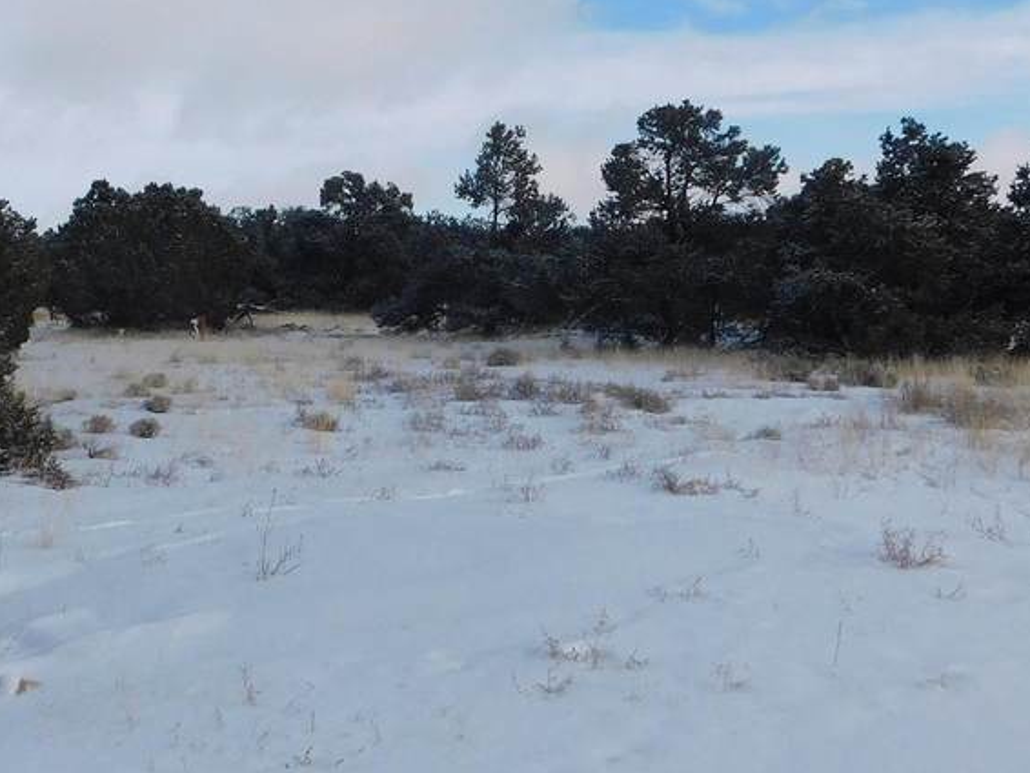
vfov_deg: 28.0
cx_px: 286
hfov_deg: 36.1
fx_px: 1548
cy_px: 313
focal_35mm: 52
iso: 125
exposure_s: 1/800
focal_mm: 4
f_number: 6
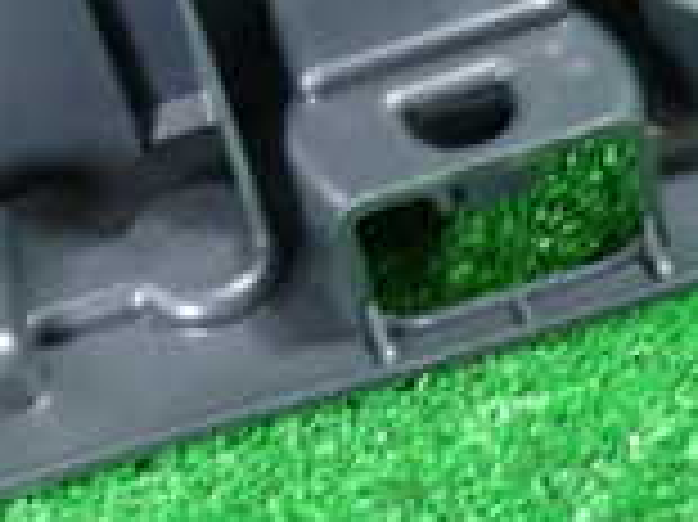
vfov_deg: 14.4
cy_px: -216
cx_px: 45
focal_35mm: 97
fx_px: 1954
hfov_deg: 19.8
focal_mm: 4.5
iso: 500
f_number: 2
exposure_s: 1/30
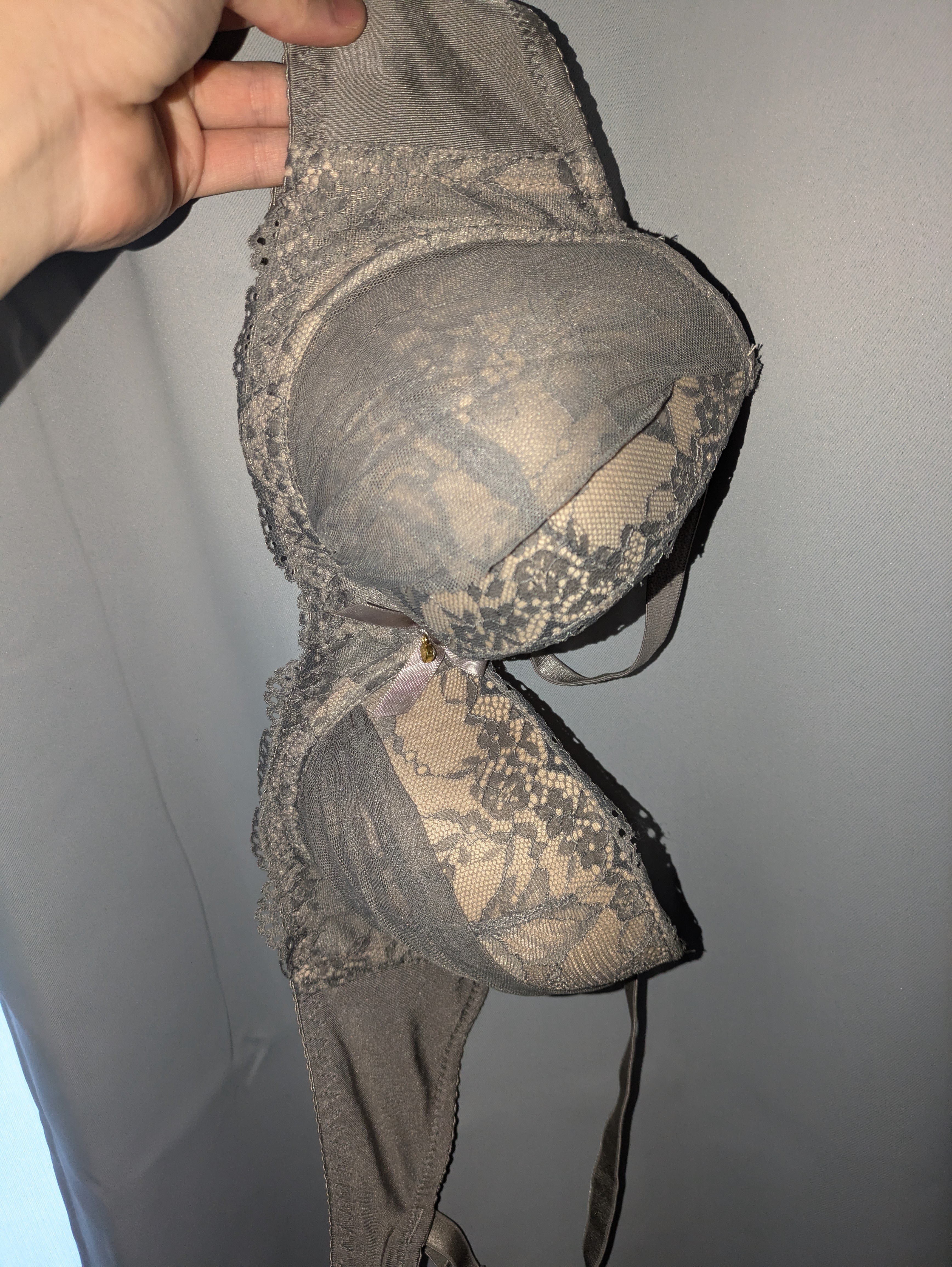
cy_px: 634
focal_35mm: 25
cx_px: 476
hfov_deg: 54.9
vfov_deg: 69.4
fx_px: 916
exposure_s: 1/120
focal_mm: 5.43
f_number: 1.89
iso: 525
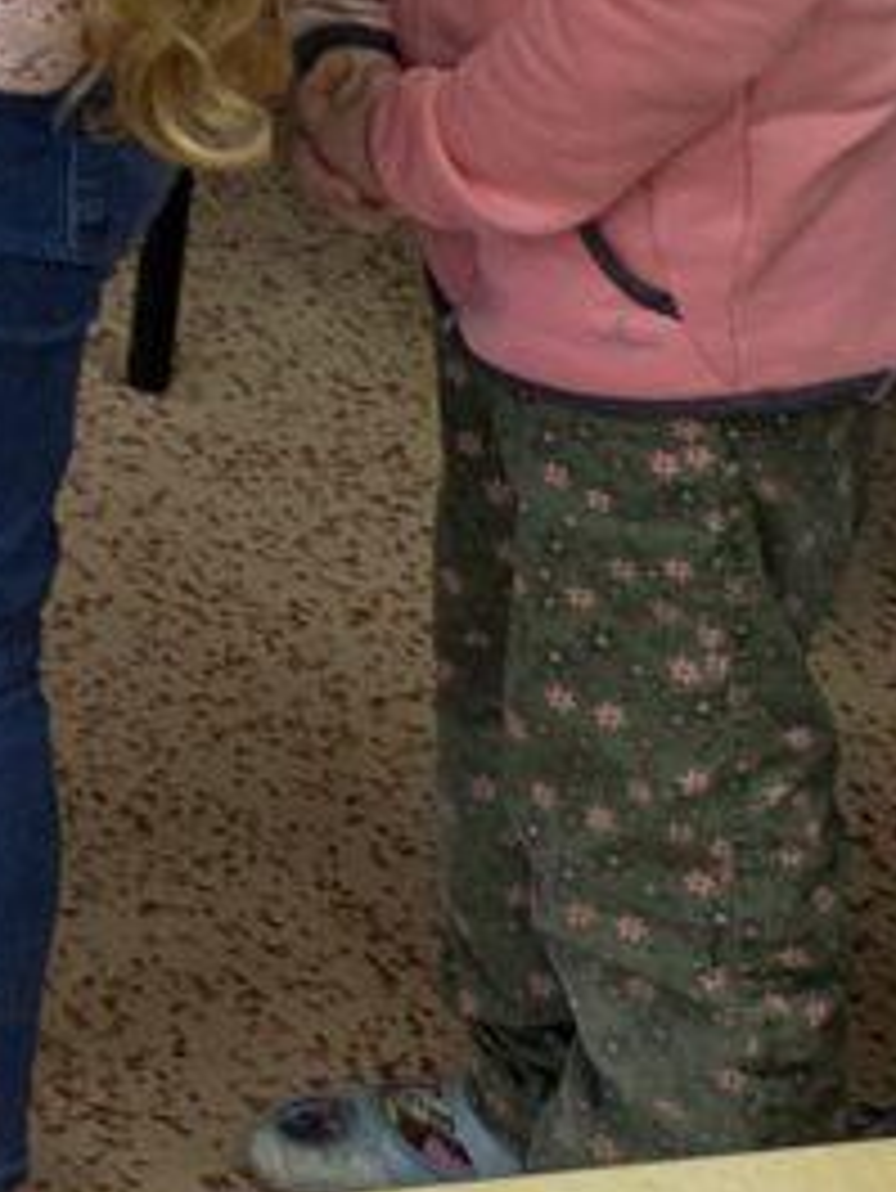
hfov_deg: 8.4
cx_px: -1722
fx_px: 5207
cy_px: -1277
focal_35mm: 151
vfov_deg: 11.6
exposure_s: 1/100
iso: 170
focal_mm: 5.43
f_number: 1.89
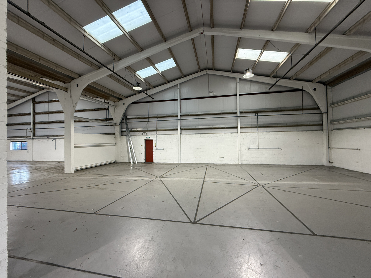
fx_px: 150
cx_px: 186
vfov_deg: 85.7
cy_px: 139
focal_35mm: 14
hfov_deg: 102.1
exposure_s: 1/100
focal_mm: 2.2
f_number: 2.2
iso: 320
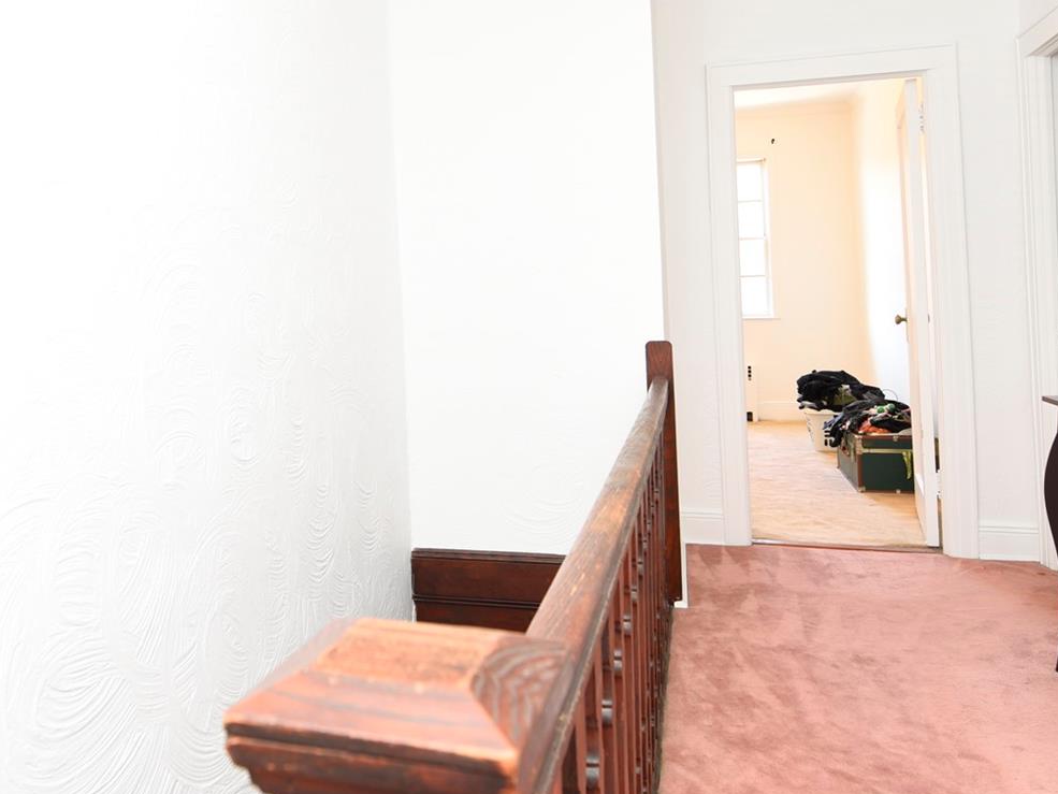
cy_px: 287
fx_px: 917
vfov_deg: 46.3
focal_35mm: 30
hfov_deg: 58.9
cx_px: 377
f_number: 5.6
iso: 200
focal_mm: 15
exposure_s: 1/10
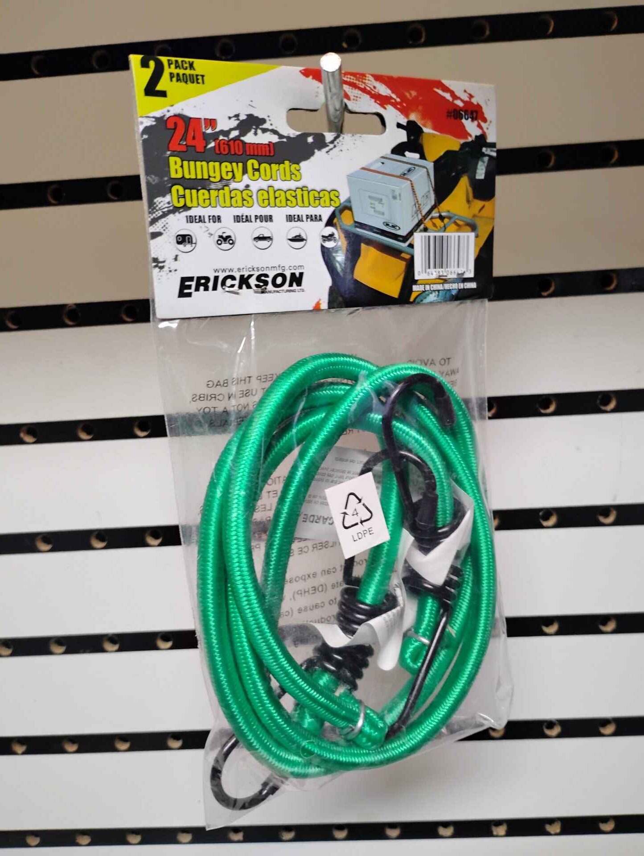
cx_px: 322
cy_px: 428
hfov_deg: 49.8
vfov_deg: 63.4
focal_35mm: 28
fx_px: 693
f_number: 1.8
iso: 672
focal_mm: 4.26
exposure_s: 1/60
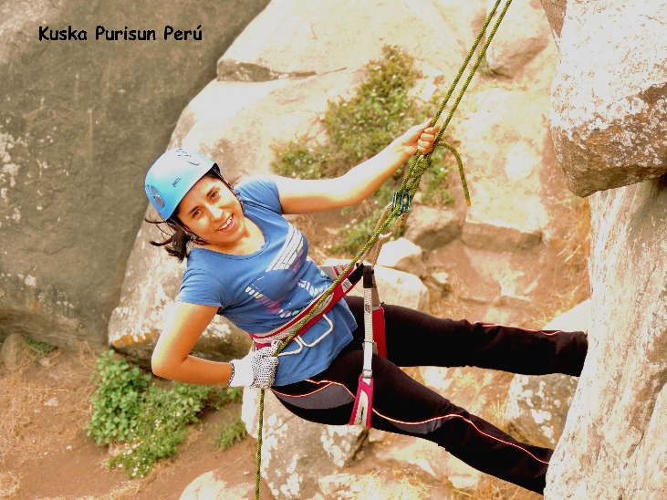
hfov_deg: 7.9
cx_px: 334
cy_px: 250
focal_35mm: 250
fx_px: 4816
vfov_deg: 5.9
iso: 100
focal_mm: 44.5
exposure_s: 1/40
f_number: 4.7
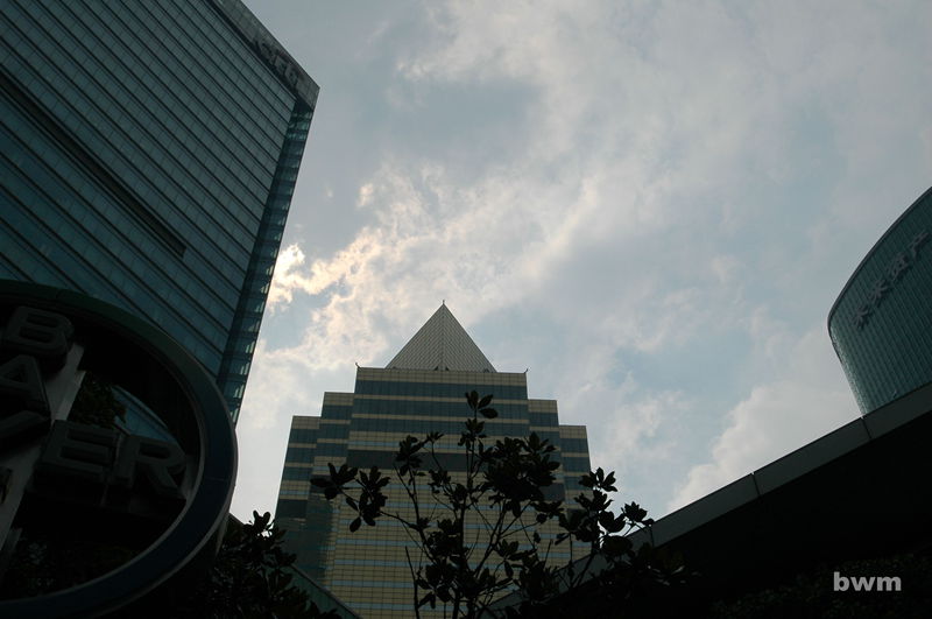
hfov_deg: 46.5
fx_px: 1086
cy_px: 310
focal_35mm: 42
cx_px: 466
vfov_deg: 31.8
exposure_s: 1/640
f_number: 13
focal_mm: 28
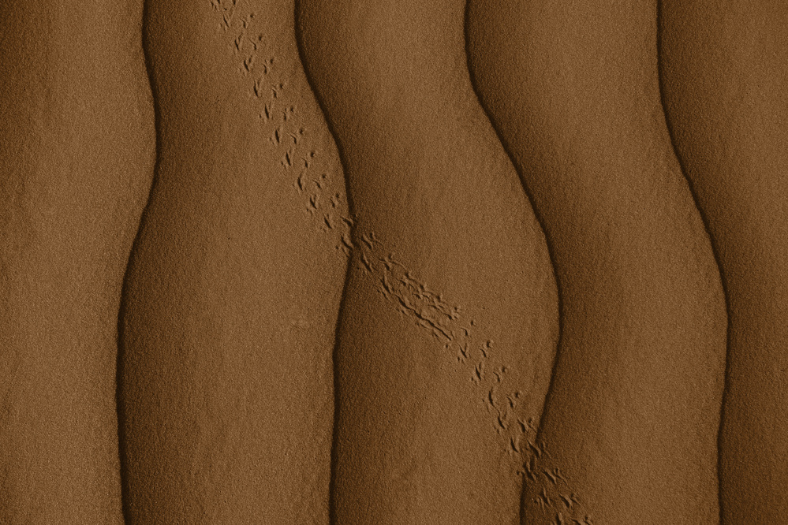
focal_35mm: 55
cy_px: 262
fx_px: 1204
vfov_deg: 24.6
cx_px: 394
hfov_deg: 36.2
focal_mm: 55
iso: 100
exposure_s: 1/320
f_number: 6.3
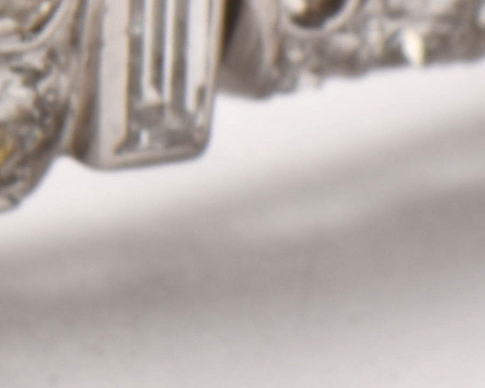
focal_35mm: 800
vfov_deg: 1.9
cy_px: -378
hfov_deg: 2.4
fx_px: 11488
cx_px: -200
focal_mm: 85
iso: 100
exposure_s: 1/80
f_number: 29
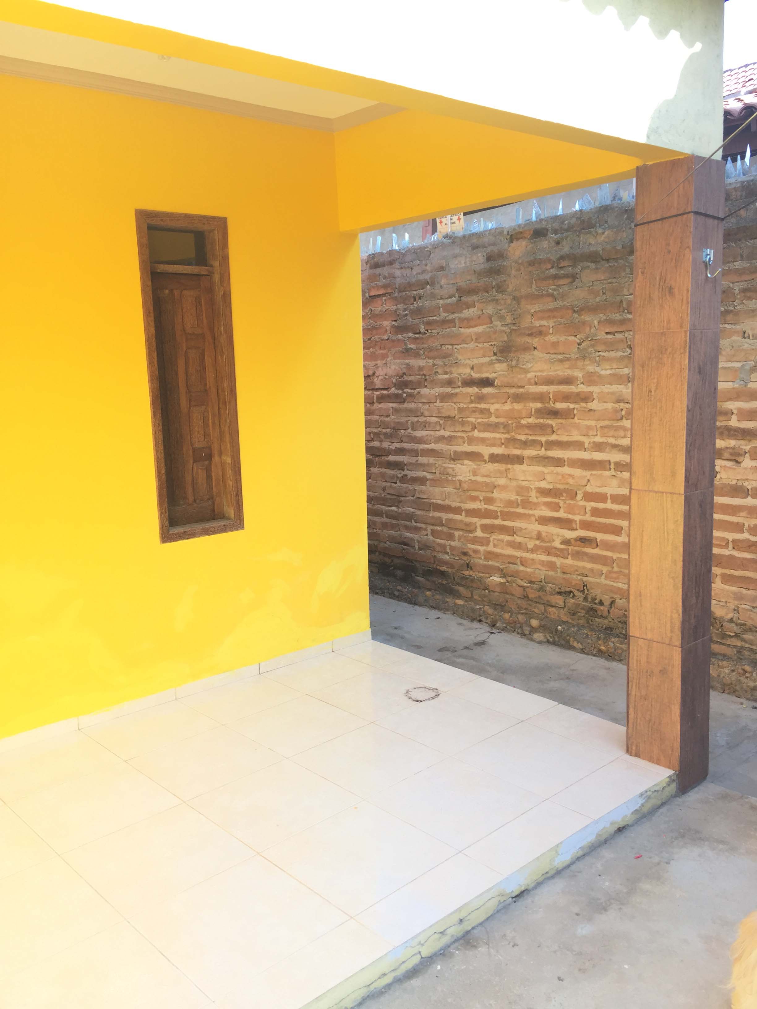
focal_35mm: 29
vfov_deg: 61.7
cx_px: 378
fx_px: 846
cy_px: 504
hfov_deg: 48.2
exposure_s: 1/174
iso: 32
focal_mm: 4.15
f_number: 2.2
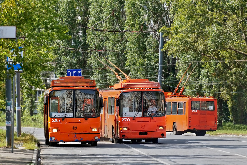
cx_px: 124
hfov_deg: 10.2
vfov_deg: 6.8
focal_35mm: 202
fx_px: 1389
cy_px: 82
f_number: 7.1
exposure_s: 1/400
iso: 200
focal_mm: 135
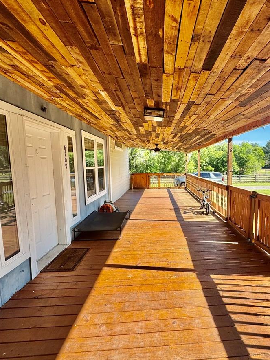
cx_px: 173
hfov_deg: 67.4
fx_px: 198
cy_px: 187
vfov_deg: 84.6
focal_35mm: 19
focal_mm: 2.22
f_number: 2.2
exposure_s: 1/405
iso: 40
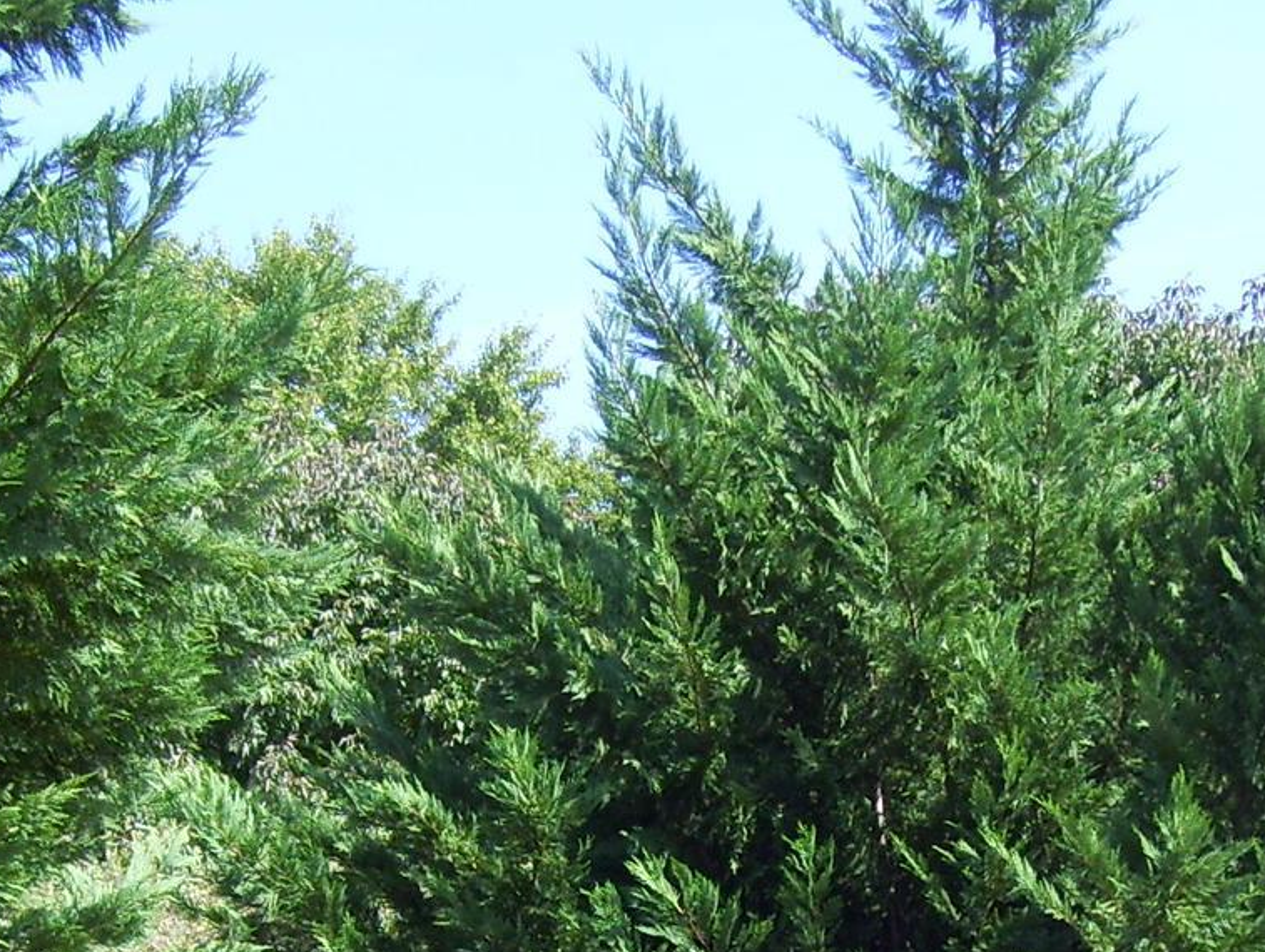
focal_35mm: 97
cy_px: 1121
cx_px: 750
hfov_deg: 20.2
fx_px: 3550
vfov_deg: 14.8
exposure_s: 1/400
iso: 80
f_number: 2.7
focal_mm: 6
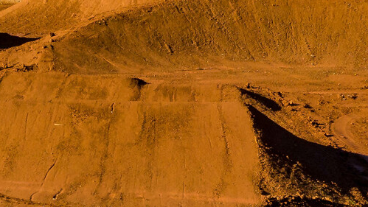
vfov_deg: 8.5
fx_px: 1376
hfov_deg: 14.9
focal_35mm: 141
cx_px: -25
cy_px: 274
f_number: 5
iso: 100
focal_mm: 10.26
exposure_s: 1/500
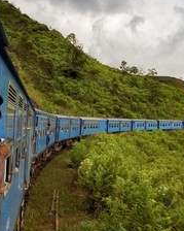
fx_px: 347
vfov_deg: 36.7
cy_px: 116
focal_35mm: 51
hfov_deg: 29.1
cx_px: 145
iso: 200
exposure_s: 1/125
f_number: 16
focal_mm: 29
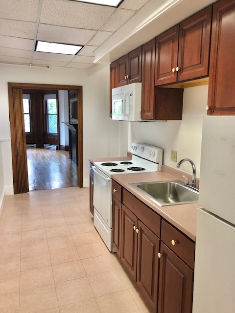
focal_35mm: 28
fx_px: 253
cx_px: 118
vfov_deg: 63.4
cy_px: 156
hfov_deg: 49.7
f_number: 1.8
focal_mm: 3.99
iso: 40
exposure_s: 1/24
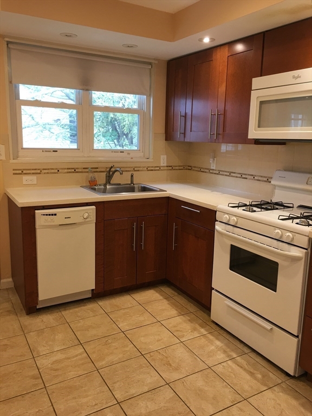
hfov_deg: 48.2
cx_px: 156
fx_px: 349
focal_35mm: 29
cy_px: 208
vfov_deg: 61.7
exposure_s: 1/17
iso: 32
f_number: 2.2
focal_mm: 4.15
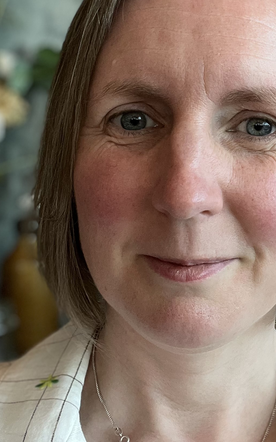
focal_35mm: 60
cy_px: 148
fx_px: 722
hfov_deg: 21.5
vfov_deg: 33.7
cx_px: 207
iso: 80
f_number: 2.2
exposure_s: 1/50
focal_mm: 2.71
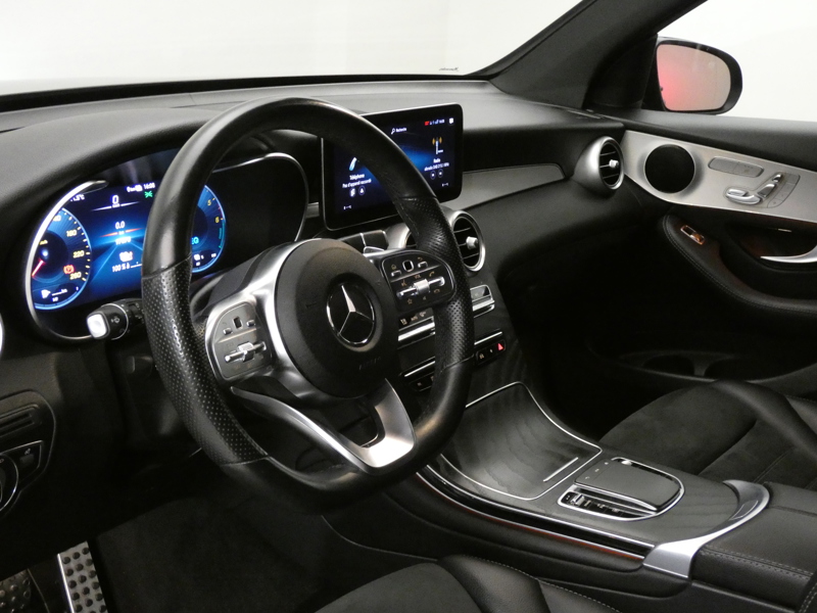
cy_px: 306
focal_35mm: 43
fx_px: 1015
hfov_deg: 43.9
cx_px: 408
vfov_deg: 33.6
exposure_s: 1/20
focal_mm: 7.8
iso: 1600
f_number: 3.7
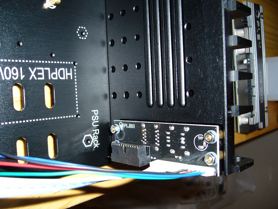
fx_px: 281
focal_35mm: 35
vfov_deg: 40.7
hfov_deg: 52.6
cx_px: 139
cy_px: 104
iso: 80
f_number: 2.8
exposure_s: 1/30
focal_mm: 5.8
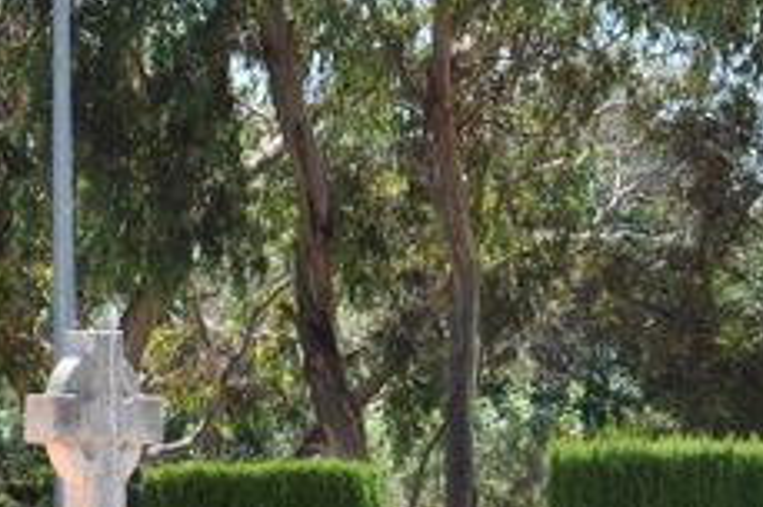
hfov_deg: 4.9
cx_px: -240
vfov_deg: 3.3
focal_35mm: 416
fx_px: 8804
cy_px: 544
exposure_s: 1/250
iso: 200
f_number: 7.1
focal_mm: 62
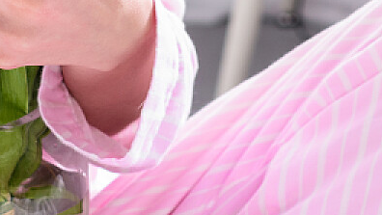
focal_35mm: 254
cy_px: -248
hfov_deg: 8.5
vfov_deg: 4.7
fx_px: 2573
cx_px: 178
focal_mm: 50
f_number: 4.5
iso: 400
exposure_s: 1/200
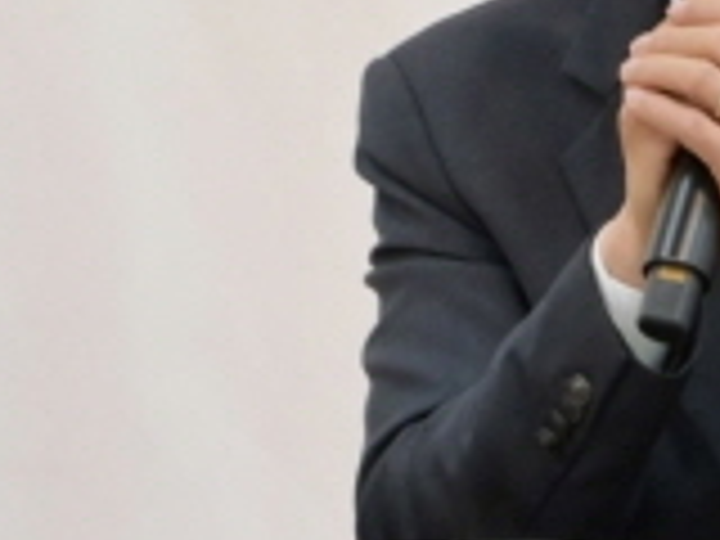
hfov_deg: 2.8
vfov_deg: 2.1
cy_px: 86
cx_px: 855
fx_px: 14976
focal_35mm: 720
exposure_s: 1/160
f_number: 3.2
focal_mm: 200
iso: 1600
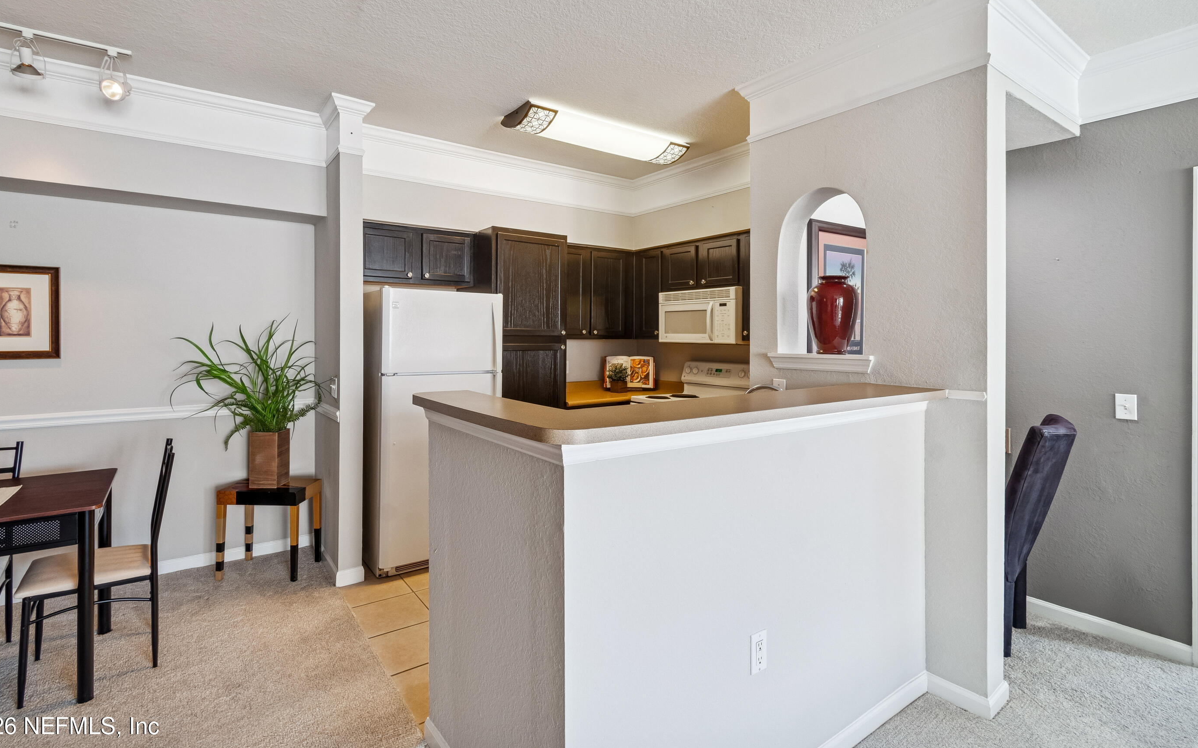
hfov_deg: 97.8
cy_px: 346
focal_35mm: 16
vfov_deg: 71.2
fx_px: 522
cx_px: 573
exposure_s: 1/10
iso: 400
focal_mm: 10
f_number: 7.1
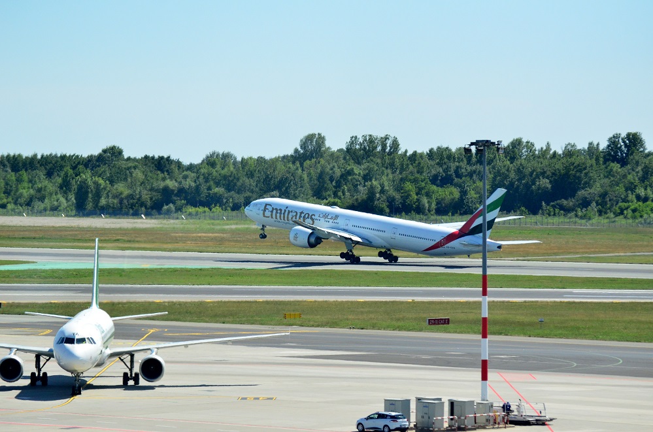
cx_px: 326
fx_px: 3664
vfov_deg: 6.7
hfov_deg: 10.2
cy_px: 216
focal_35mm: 202
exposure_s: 1/8000
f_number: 4.8
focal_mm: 135
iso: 1250
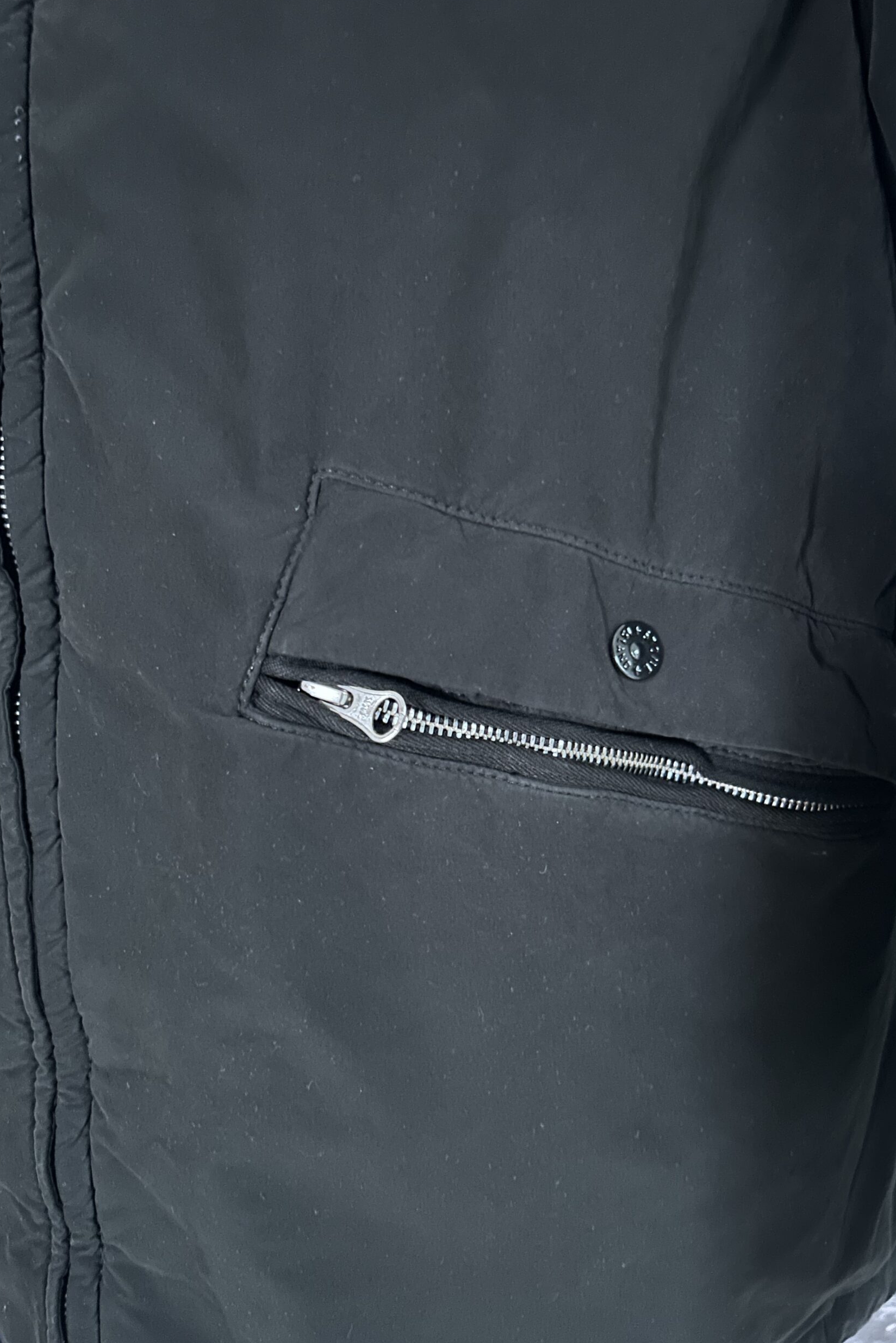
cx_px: 501
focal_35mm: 28
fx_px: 1045
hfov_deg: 46.3
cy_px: 688
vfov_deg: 65.5
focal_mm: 5.7
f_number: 1.5
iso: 800
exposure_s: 1/17
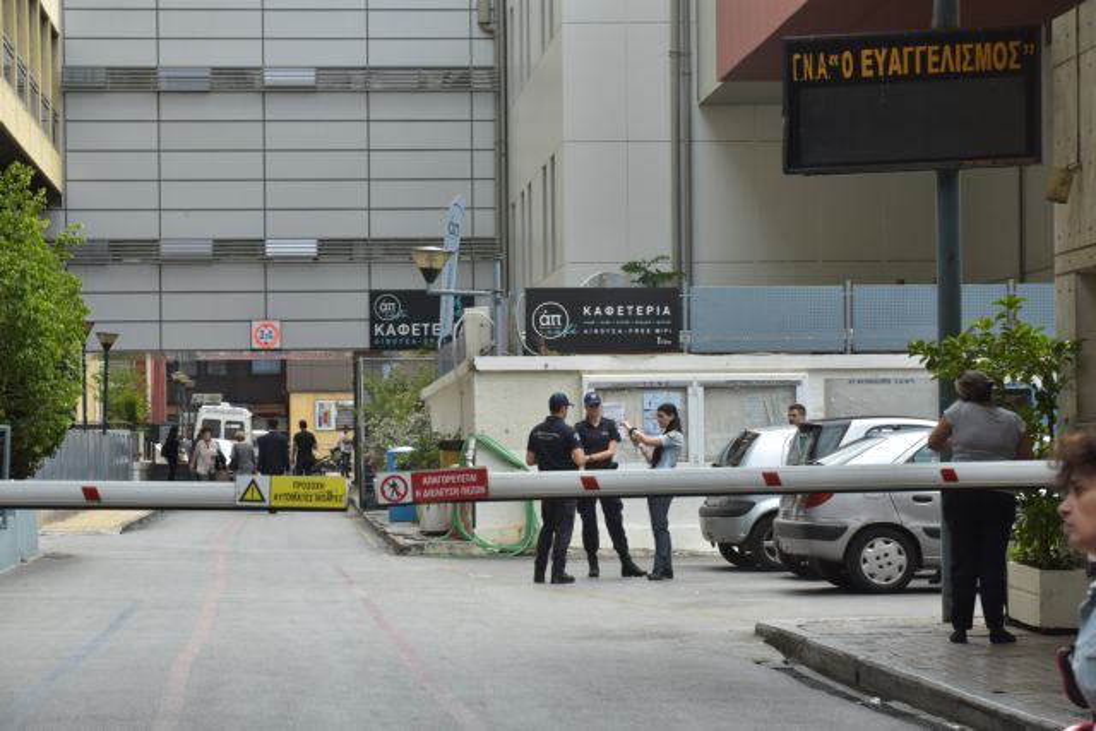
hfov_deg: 17.1
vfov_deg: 11.4
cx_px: 548
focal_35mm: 120
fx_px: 3654
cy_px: 366
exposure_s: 1/320
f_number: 18
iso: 1100
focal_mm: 120
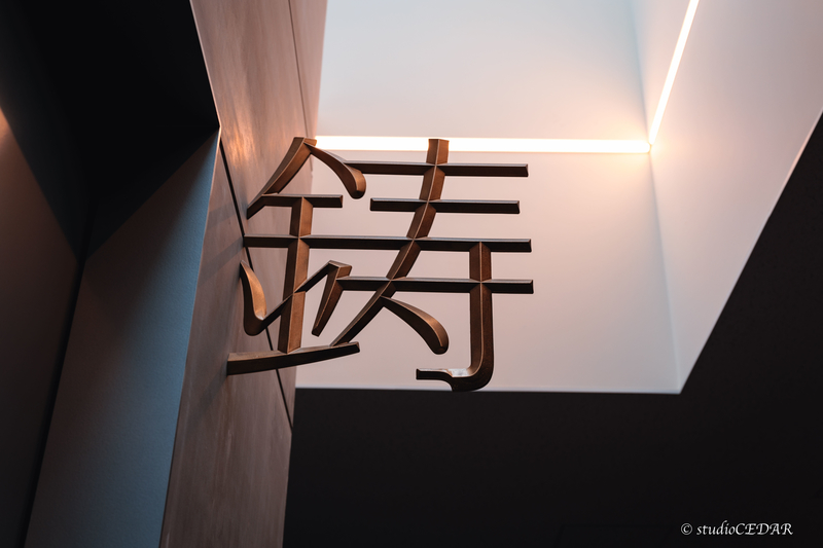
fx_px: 1028
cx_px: 412
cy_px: 274
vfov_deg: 29.9
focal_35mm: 45
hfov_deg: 43.6
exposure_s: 1/50
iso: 100
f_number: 5.6
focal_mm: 45
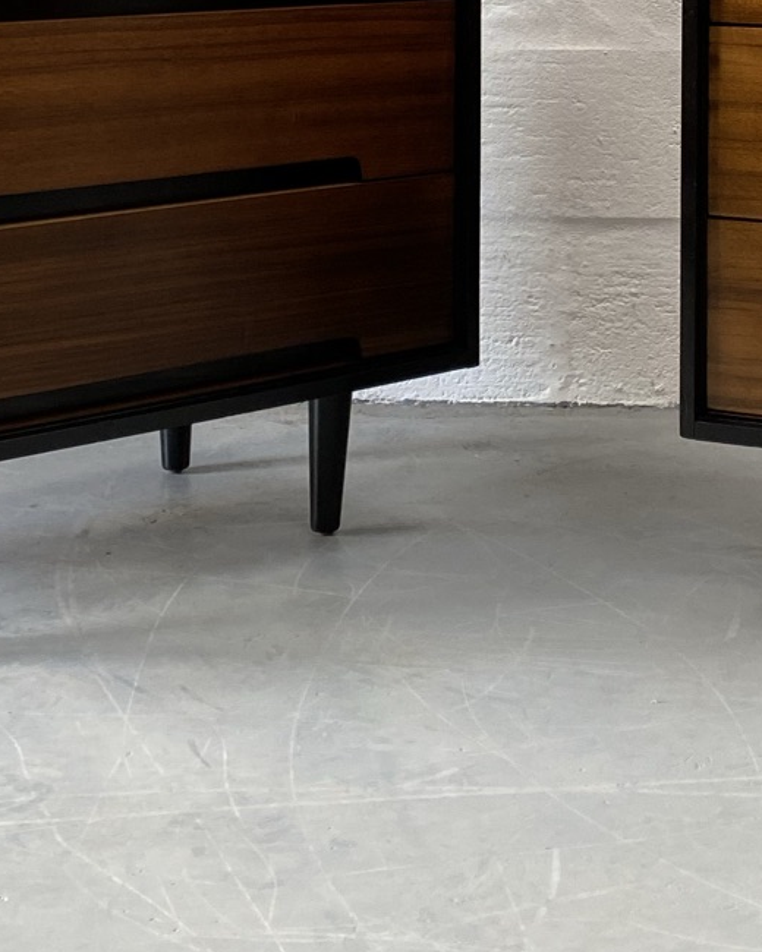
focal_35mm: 80
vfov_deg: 22.9
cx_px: 592
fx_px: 2255
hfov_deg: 19.0
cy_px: -3
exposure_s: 1/121
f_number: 1.8
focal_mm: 4.25
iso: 100
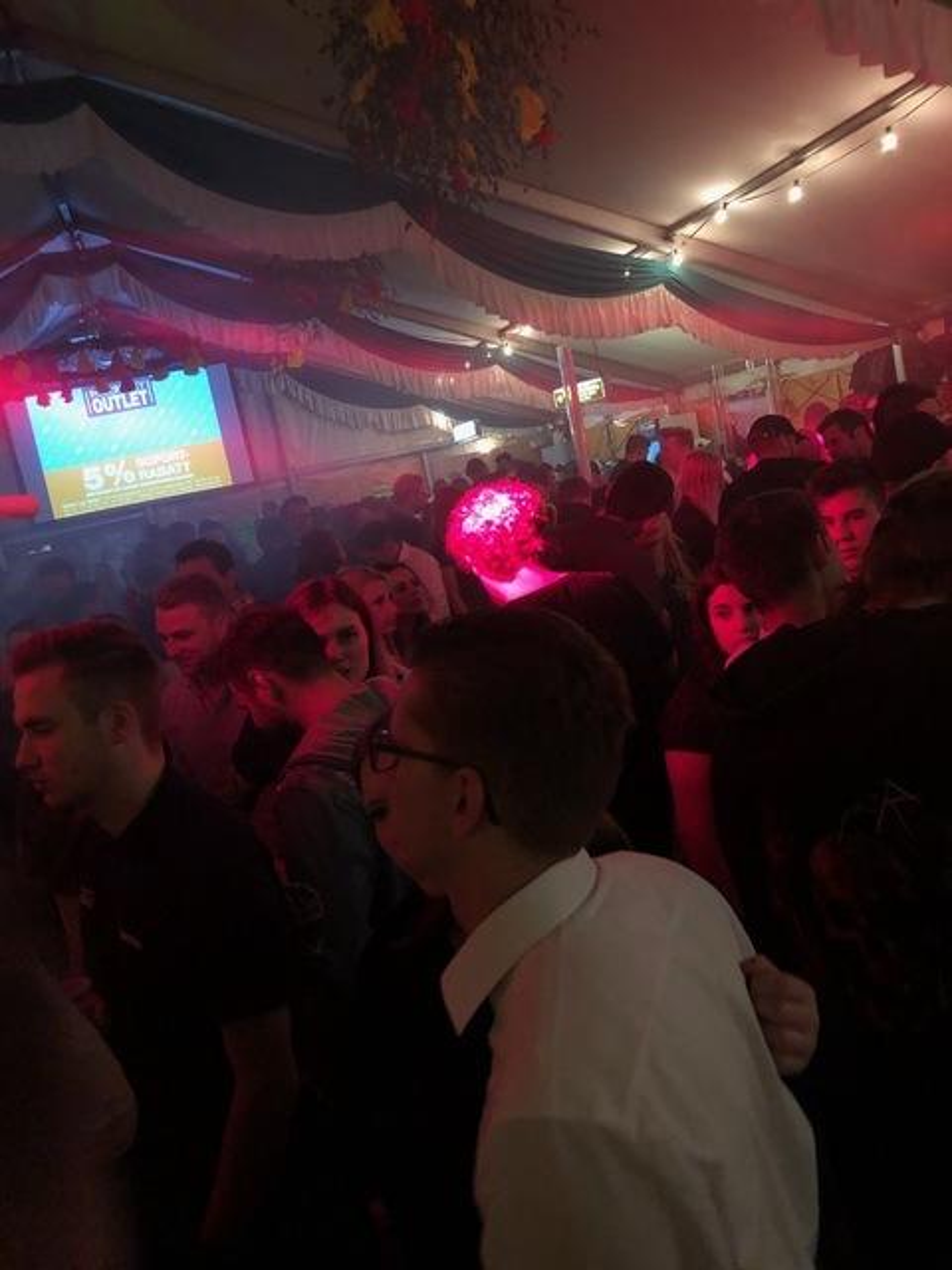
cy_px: 635
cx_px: 476
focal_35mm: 28
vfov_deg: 63.4
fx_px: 1027
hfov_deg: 49.7
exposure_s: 1/6
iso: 80
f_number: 1.8
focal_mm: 3.99
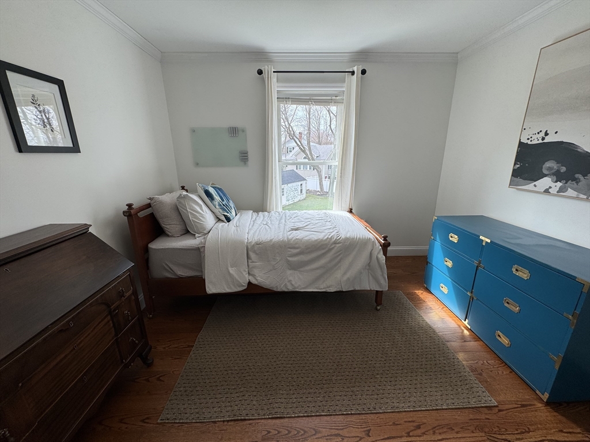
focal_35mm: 14
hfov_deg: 102.1
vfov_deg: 85.7
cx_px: 295
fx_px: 239
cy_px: 221
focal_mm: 2.22
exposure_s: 1/142
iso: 40
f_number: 2.2
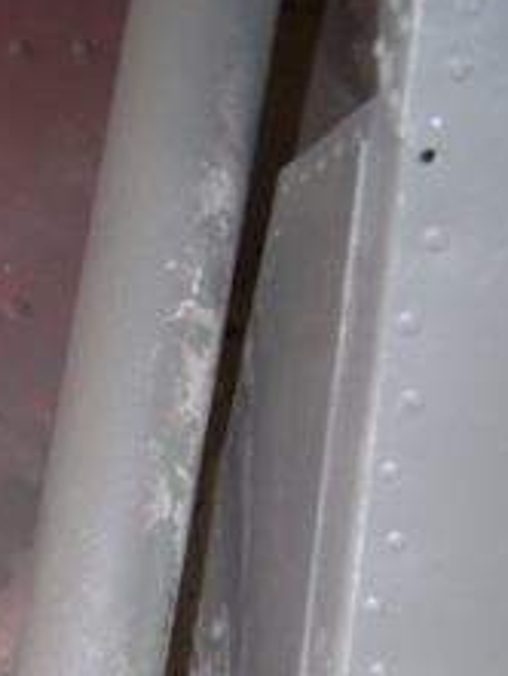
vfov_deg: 16.6
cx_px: 133
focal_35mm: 110
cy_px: 945
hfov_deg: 13.4
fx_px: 2150
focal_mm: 6.3
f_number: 2.8
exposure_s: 1/60
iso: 160
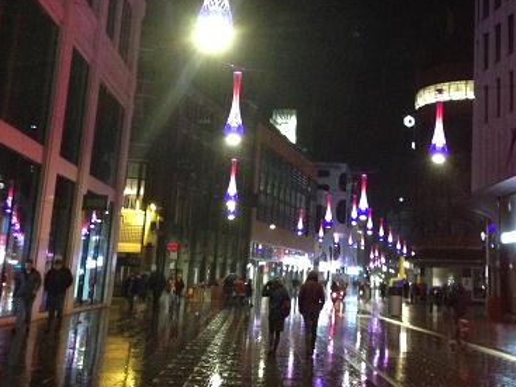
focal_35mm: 54
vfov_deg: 26.7
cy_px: 96
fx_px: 805
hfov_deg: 35.0
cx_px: 363
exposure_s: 1/15
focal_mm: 4.12
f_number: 2.4
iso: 800
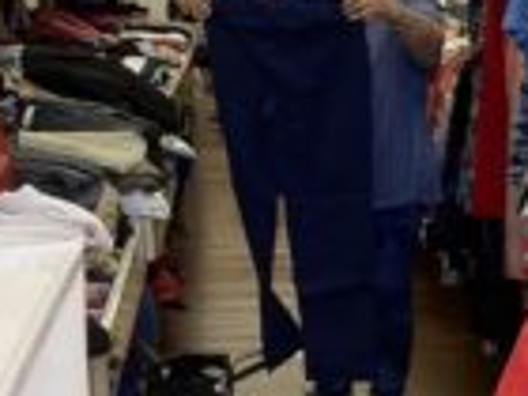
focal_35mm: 128
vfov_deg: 11.5
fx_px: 1952
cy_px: 400
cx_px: 1180
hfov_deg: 12.7
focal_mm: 3.99
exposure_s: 1/61
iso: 80
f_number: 1.8
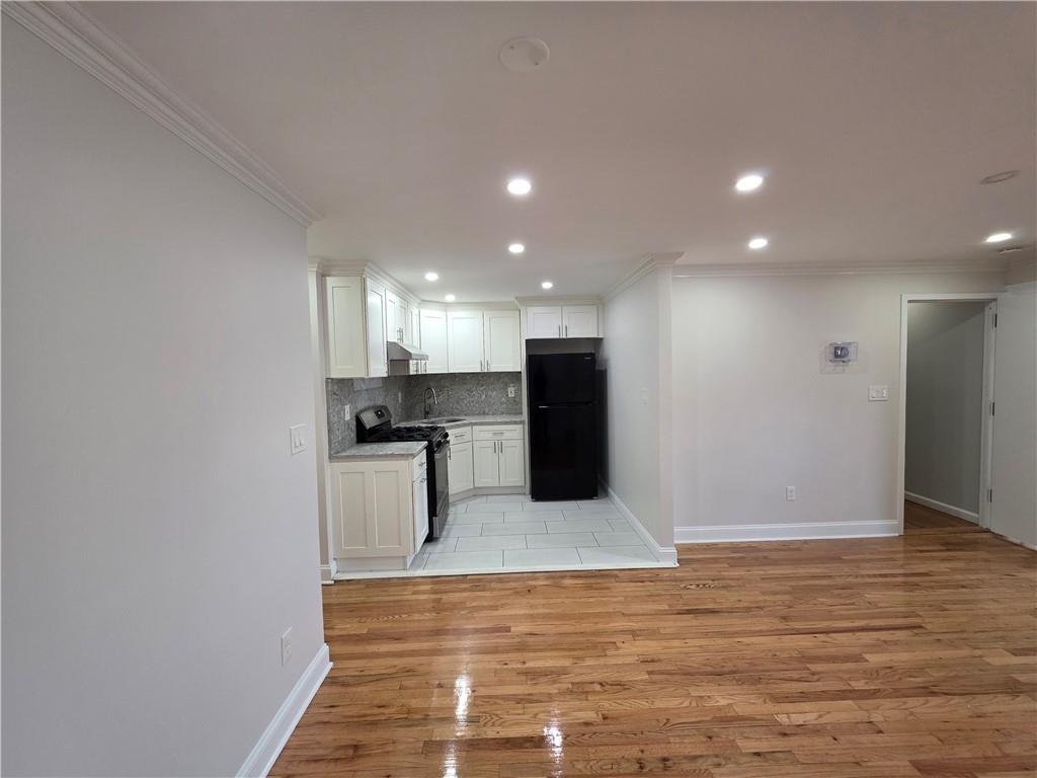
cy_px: 389
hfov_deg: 106.2
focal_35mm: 13
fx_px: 389
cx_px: 518
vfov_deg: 89.9
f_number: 1.9
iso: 200
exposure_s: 1/120
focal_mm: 2.2
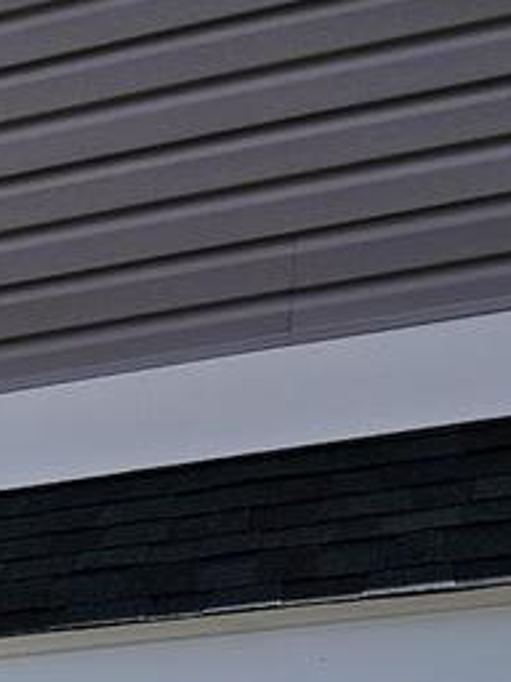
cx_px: -468
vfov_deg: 15.4
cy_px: 1433
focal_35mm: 97
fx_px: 1909
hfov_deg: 13.4
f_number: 1.7
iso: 10
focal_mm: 6.3
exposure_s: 1/833
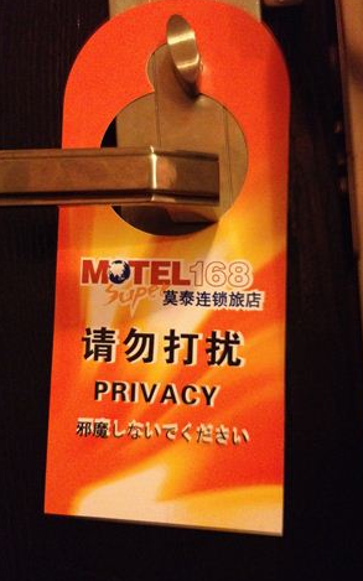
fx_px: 602
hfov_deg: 33.6
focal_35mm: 38
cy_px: 291
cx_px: 180
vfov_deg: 51.5
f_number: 2.4
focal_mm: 4.28
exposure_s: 1/15
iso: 800
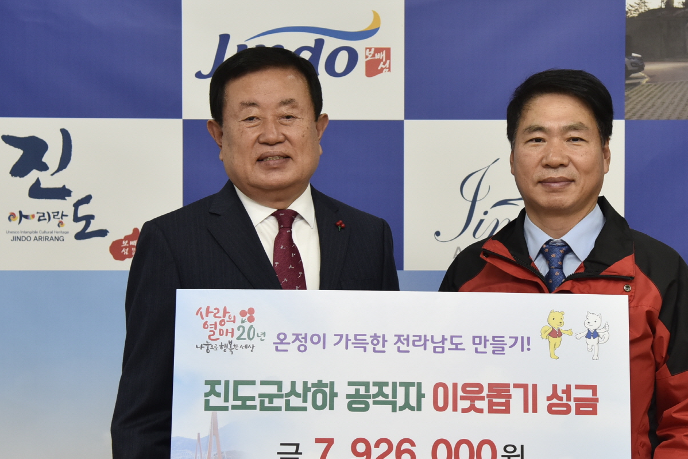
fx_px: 1930
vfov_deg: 13.6
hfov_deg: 20.2
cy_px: 242
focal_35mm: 101
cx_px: 401
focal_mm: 55
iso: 800
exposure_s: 1/125
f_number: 4.5
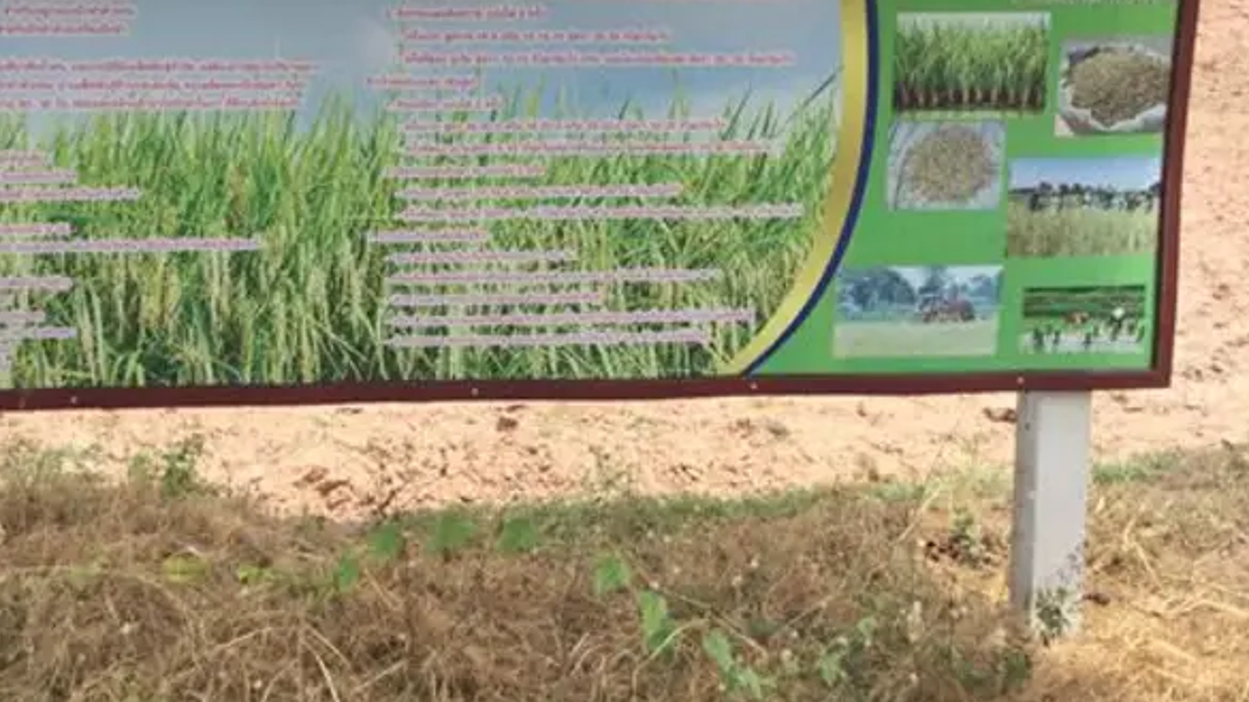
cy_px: 125
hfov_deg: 45.3
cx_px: 508
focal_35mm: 45
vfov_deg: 26.0
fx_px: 1490
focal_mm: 3.3
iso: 25
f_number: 2.4
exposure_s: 1/840
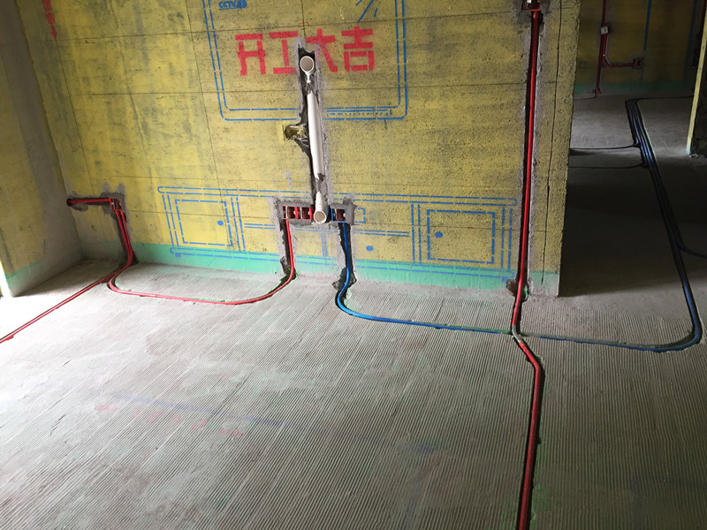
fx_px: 592
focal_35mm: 29
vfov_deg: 48.2
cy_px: 265
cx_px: 354
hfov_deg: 61.7
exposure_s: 1/100
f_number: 2.2
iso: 50
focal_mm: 4.15
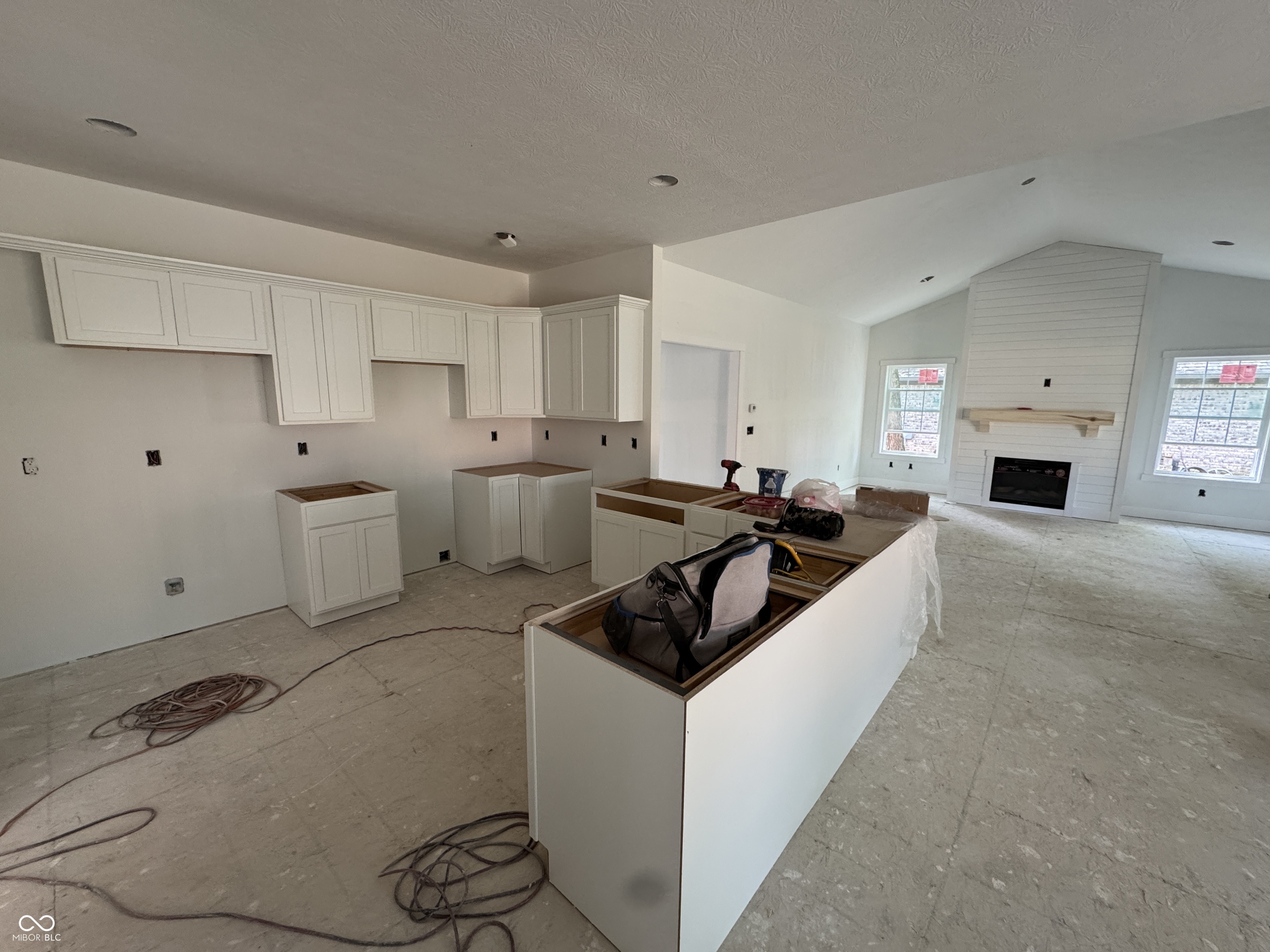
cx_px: 635
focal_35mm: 14
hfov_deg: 102.1
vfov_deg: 85.7
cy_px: 476
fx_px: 514
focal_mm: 2.22
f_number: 2.2
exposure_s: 1/99
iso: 250
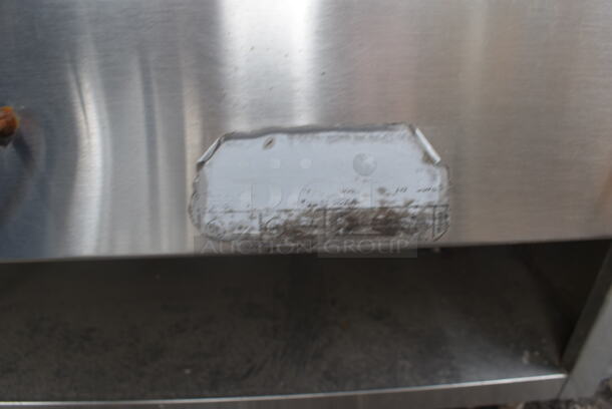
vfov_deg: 48.0
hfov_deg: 67.3
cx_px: 306
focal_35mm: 27
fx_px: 459
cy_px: 204
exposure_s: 1/60
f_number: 8
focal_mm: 18
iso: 180
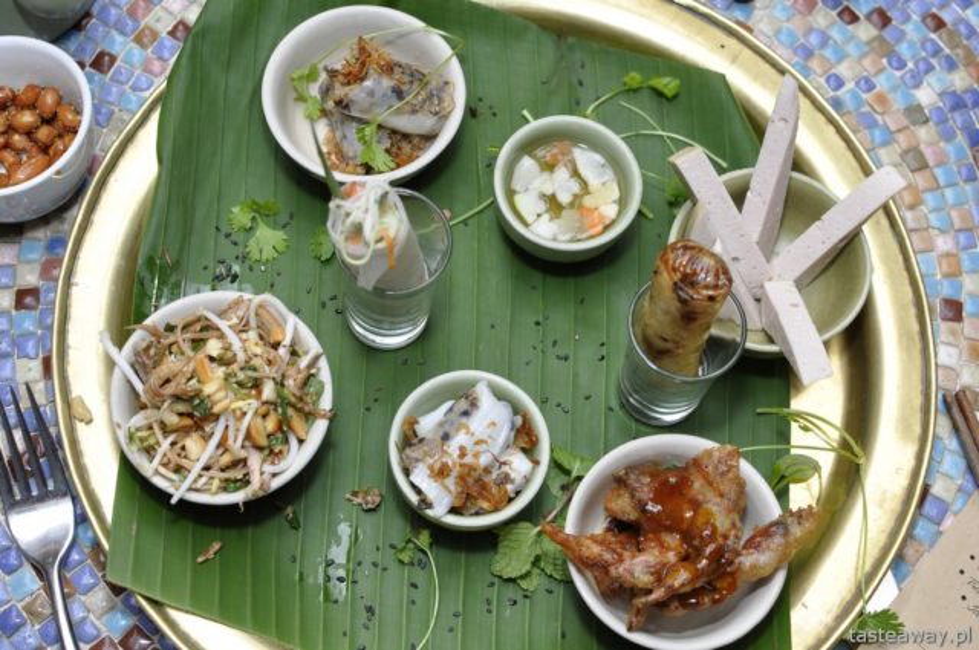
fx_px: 1426
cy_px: 325
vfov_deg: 25.7
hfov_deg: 37.9
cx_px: 490
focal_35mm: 52
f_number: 6.3
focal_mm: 35
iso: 200
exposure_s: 1/160
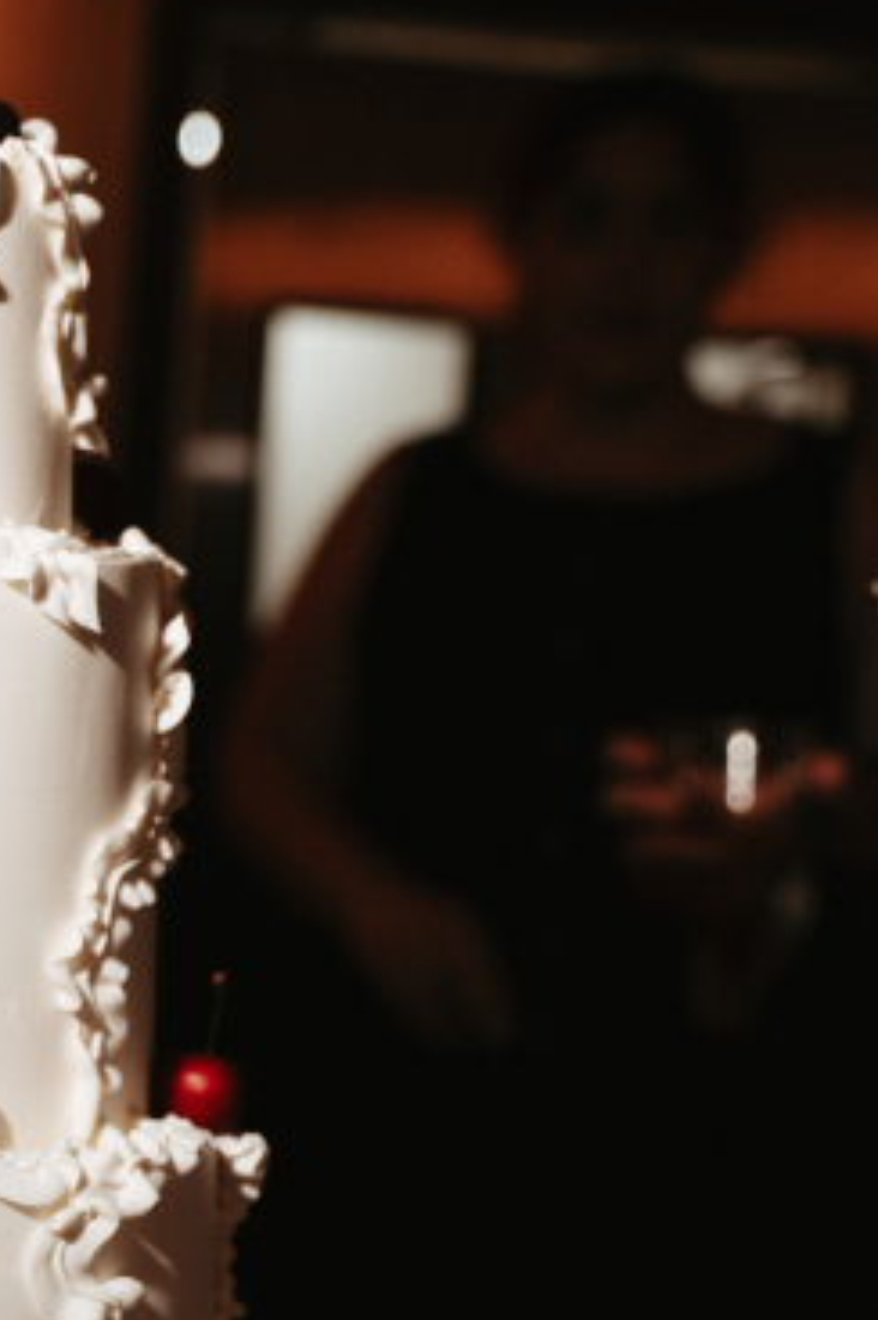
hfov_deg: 16.2
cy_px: 878
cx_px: -151
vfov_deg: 25.0
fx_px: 2969
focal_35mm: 81
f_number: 2.8
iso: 400
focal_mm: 33
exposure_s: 1/125
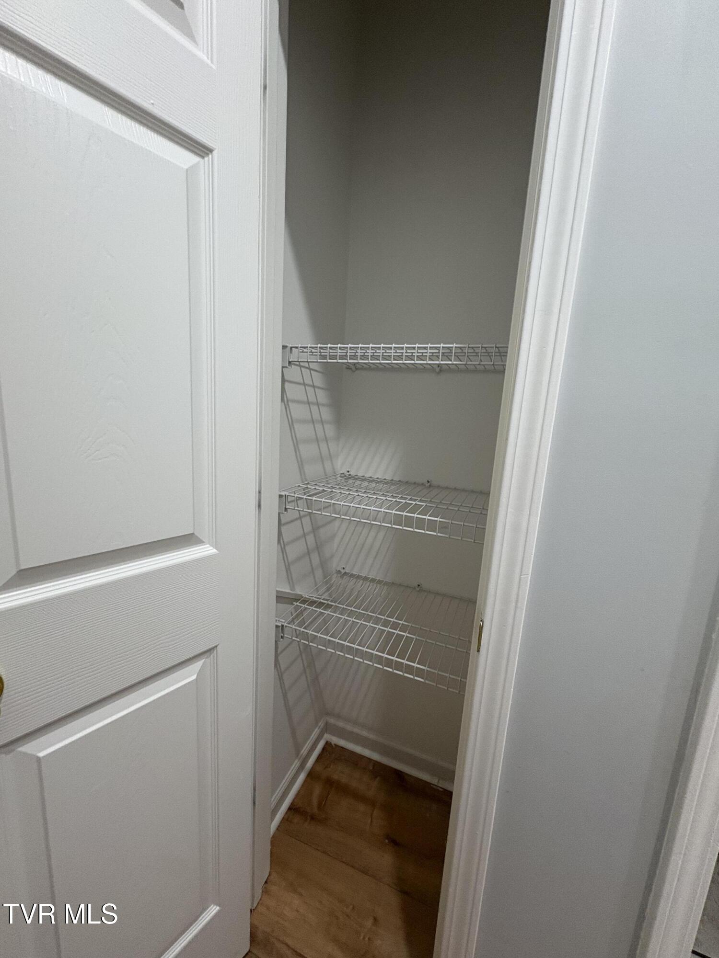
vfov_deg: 102.1
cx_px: 360
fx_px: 388
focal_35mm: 14
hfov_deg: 85.7
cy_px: 479
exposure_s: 1/60
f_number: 2.2
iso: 250
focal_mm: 2.22
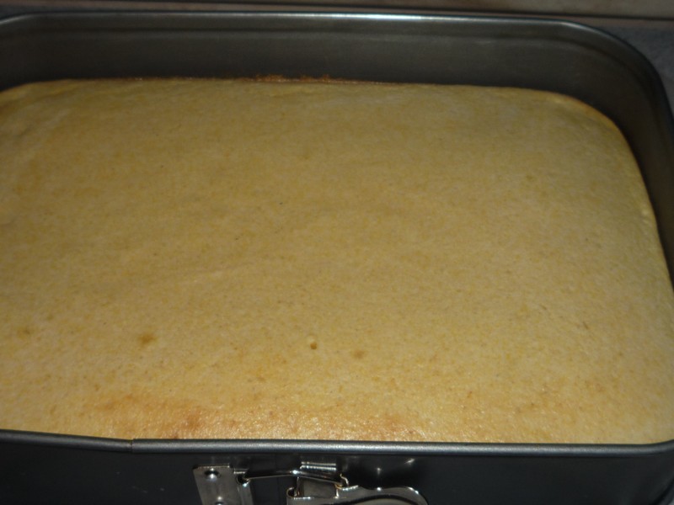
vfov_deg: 30.9
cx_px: 337
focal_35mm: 47
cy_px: 252
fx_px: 915
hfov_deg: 40.4
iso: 100
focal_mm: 5.8
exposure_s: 1/30
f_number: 3.5
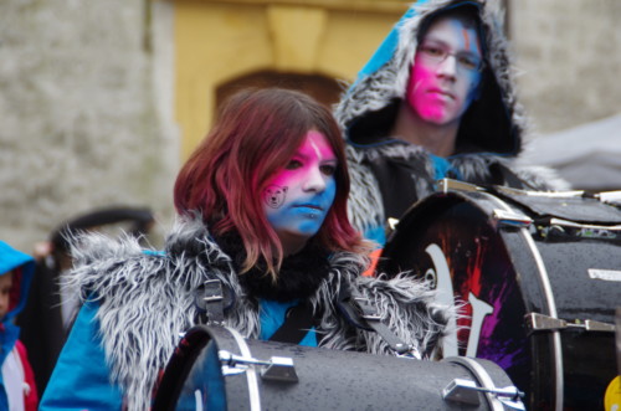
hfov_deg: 10.6
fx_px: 3356
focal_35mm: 195
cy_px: 206
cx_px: 310
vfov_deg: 7.0
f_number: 6.3
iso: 800
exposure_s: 1/200
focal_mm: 130
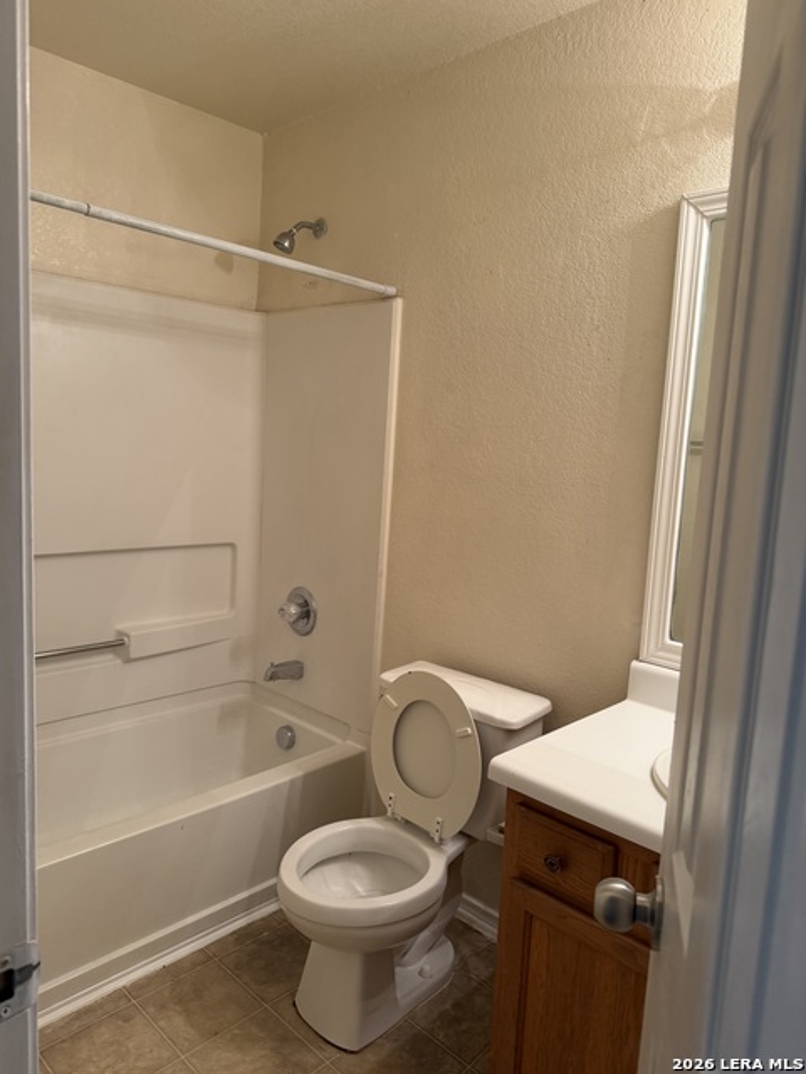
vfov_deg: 71.6
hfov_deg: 56.8
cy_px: 537
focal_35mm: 24
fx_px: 745
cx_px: 403
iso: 160
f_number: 1.78
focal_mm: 6.76
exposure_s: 1/60
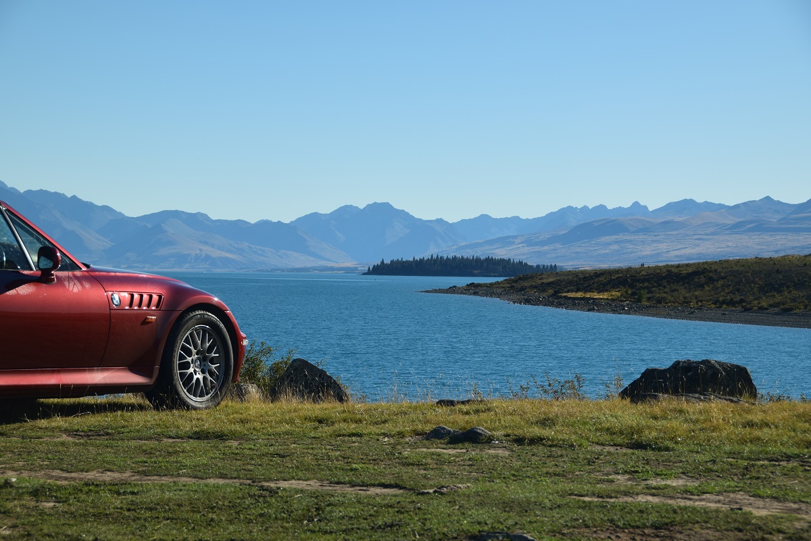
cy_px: 270
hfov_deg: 22.6
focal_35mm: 90
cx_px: 406
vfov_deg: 15.2
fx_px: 2027
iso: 200
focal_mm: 60
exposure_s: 1/400
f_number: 7.1
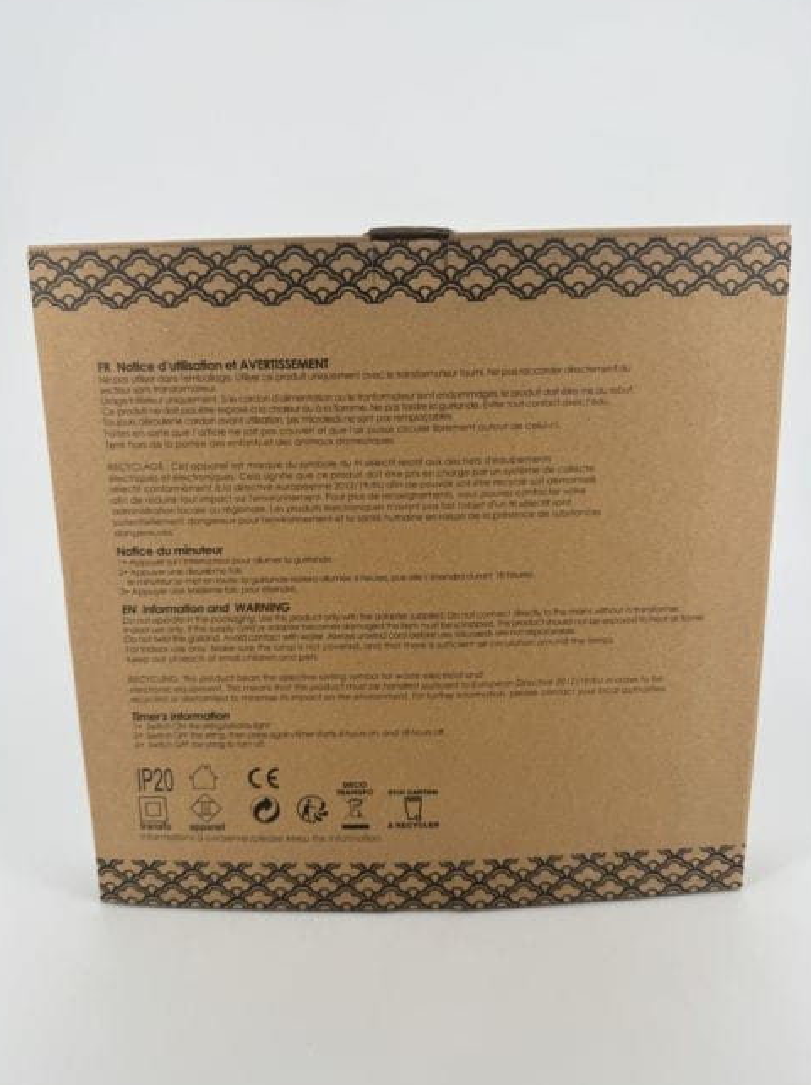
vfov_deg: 69.5
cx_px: 404
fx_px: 783
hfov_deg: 54.8
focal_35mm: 25
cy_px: 540
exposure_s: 1/864
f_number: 1.78
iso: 80
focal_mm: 6.76
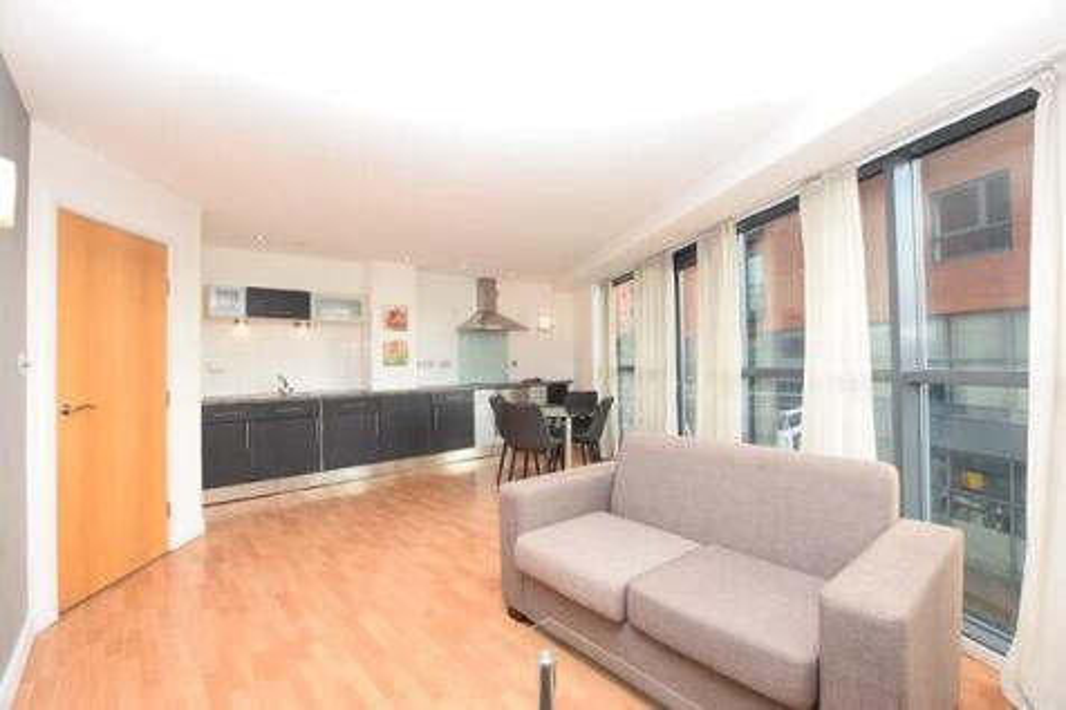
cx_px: 533
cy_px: 355
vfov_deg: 77.3
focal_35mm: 15
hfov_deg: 100.4
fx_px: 444
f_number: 5.6
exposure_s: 1/125
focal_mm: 10
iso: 640
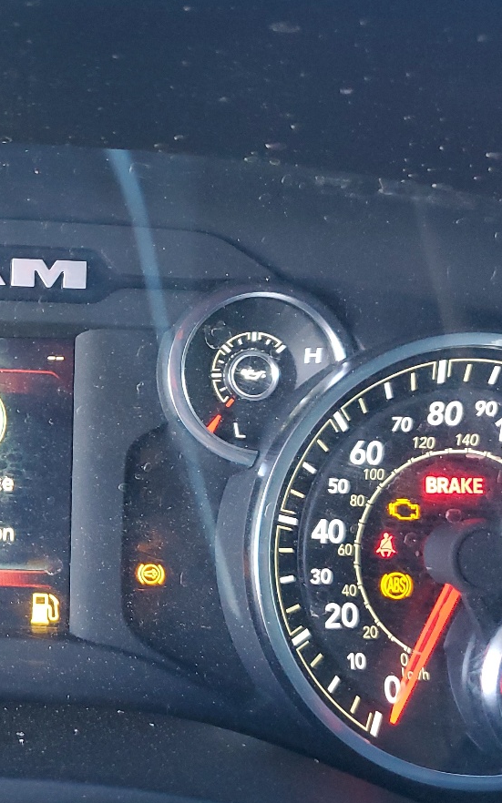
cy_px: 414
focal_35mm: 50
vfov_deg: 40.3
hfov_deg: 24.3
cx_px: -30
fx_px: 1095
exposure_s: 1/60.2
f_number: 1.5
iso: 231
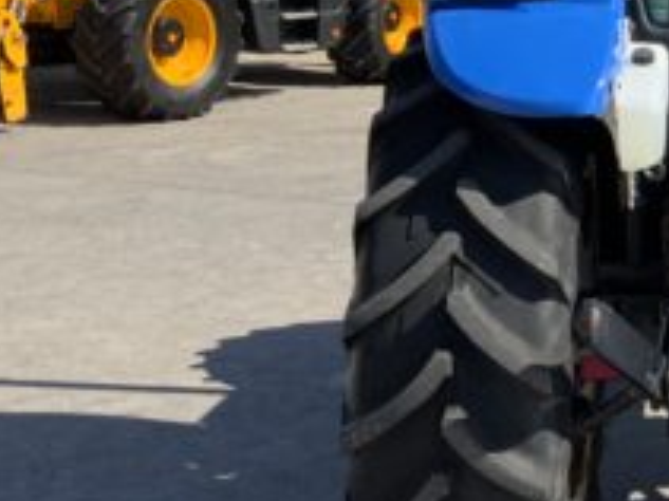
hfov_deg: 19.9
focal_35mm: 88
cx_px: 939
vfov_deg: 16.7
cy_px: 114
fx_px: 1700
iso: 16
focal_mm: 3
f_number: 1.8
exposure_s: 1/1250
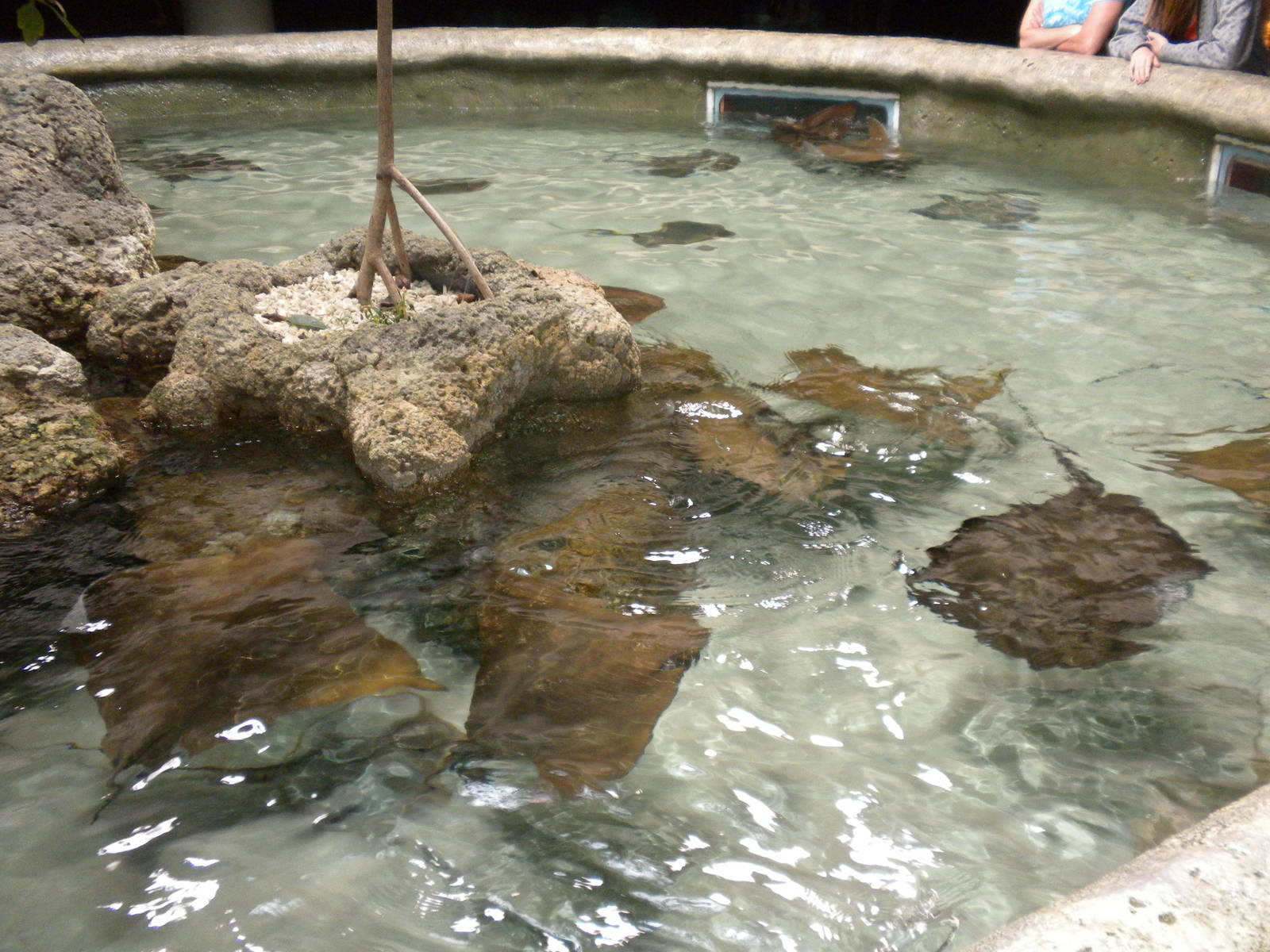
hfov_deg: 50.1
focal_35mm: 37
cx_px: 635
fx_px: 1357
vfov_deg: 38.7
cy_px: 476
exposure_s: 1/60
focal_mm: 6.6
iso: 350
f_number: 3.5
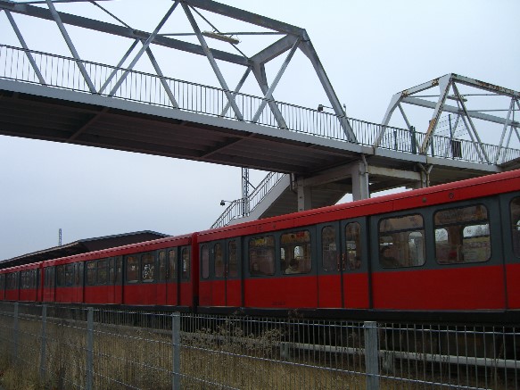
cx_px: 260
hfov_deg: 49.0
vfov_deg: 37.7
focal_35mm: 38
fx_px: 571
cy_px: 195
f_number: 2.8
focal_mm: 7.9
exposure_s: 1/100
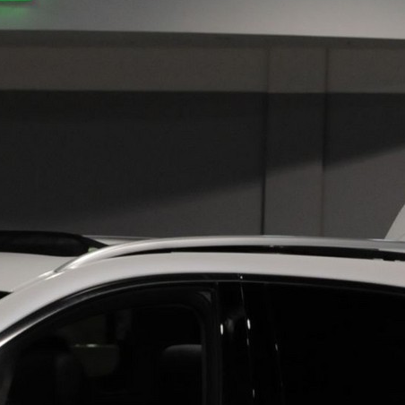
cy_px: 551
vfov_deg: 8.4
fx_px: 2705
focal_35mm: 204
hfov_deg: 8.5
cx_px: -11
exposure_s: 1/100
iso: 800
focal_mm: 29
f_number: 4.8
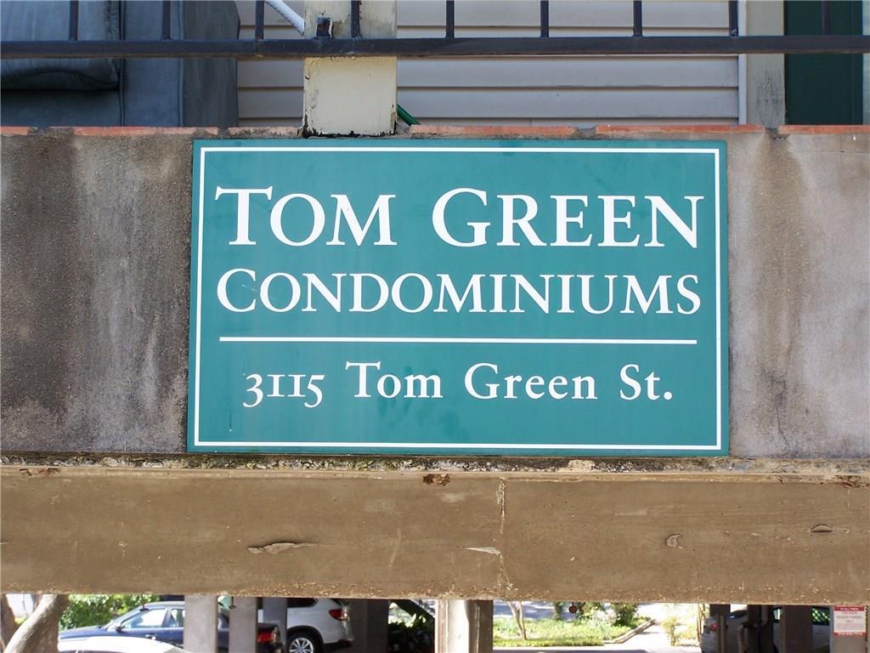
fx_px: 1885
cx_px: 435
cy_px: 326
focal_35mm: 75
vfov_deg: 19.6
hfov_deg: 26.0
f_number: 3.2
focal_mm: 12.4
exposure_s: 1/125
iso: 80
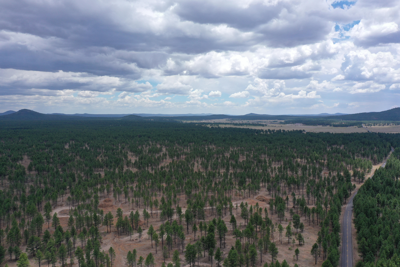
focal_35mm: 28
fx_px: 311
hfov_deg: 65.5
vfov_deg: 46.4
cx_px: 200
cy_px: 134
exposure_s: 1/500
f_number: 5.6
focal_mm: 10.26
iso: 100
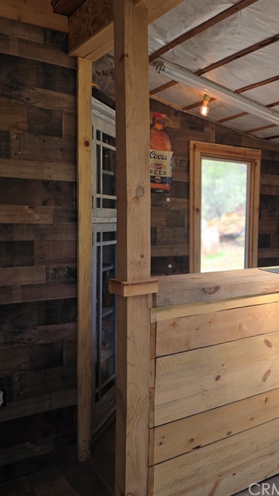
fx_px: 447
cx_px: 246
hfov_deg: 33.0
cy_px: 246
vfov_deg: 58.0
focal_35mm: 34
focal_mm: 6.25
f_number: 1.7
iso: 16
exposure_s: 1/120
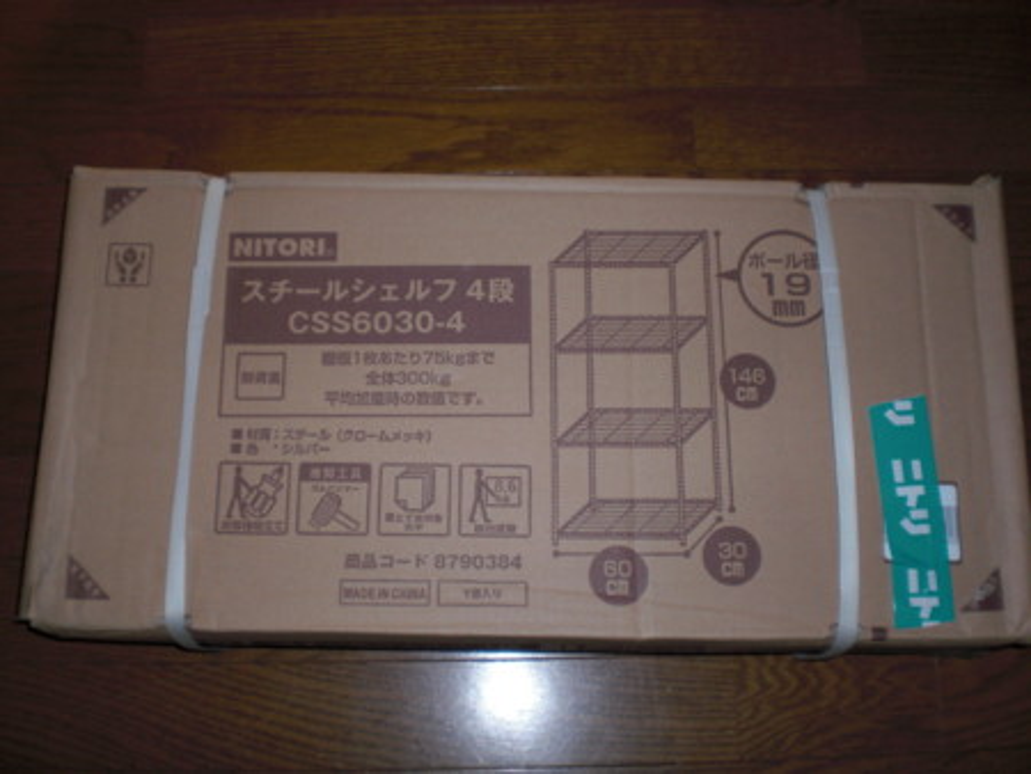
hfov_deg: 49.0
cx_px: 516
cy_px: 387
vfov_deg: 37.8
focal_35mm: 38
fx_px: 1132
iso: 100
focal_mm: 6.3
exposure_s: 1/60
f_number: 3.1
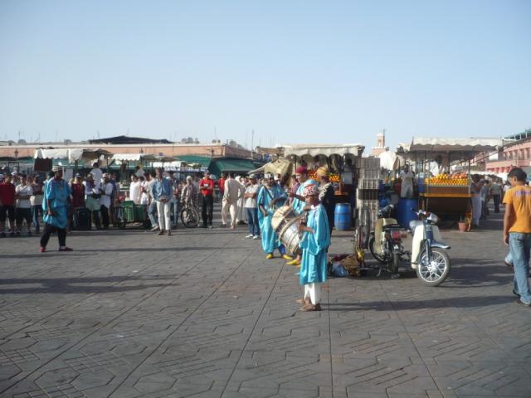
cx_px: 266
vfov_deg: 40.7
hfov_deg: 52.6
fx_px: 537
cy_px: 199
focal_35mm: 35
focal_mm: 5.8
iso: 100
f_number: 2.8
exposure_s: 1/1000
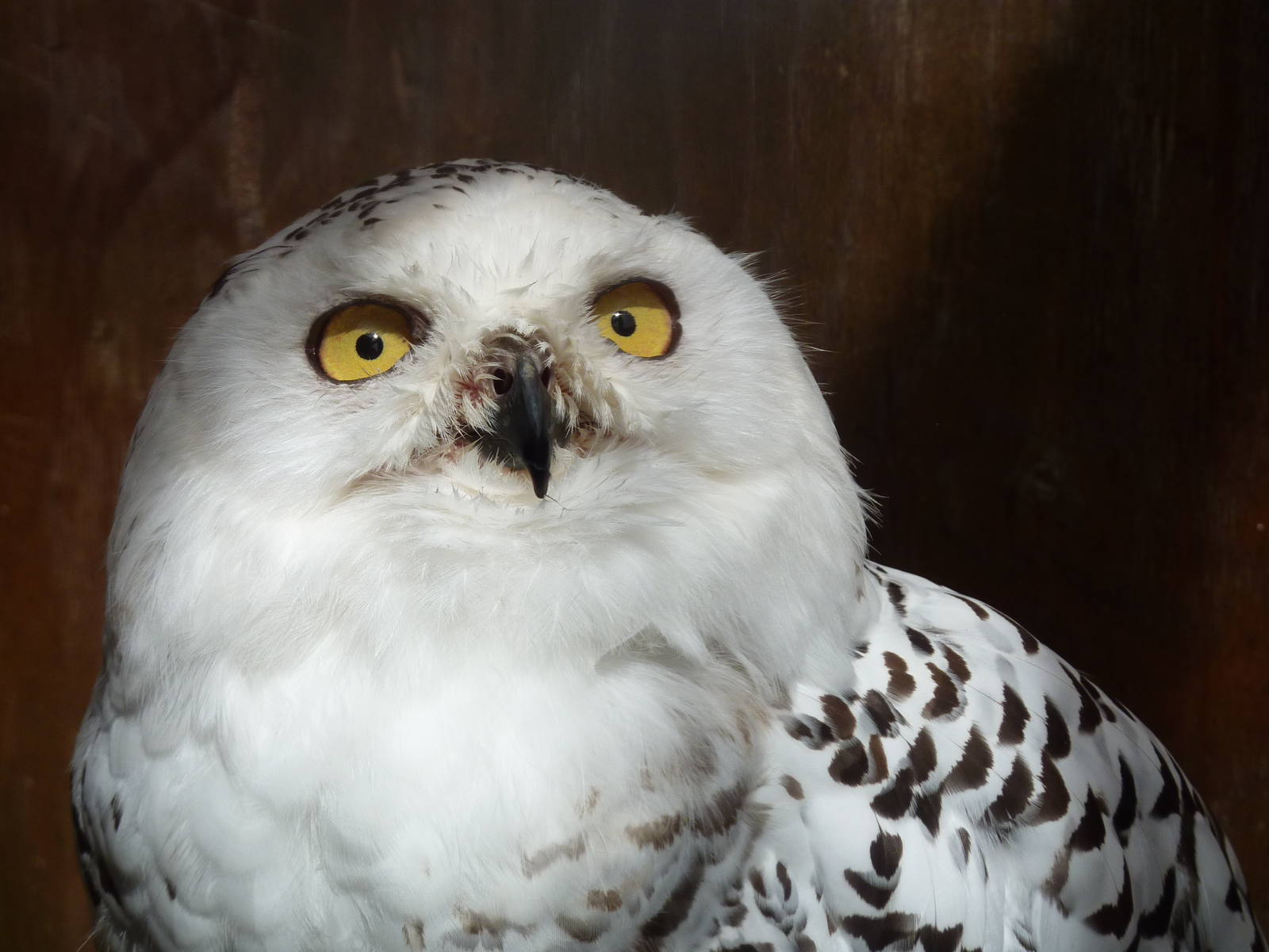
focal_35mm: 225
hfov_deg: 8.8
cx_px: 634
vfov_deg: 6.6
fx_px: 8248
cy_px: 476
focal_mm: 37
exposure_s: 1/640
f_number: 5.6
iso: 125
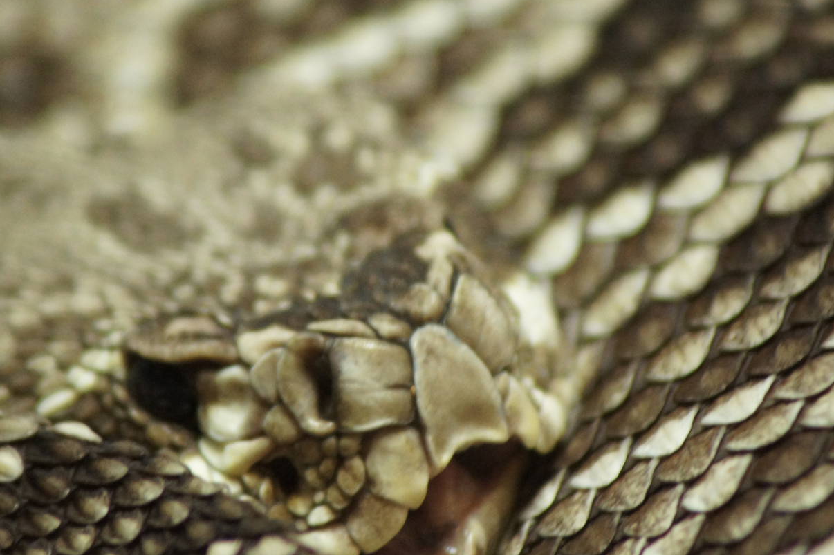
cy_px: 282
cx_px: 343
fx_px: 13824
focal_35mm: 597
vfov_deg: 2.3
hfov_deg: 3.5
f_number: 5.6
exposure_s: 1/50
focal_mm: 300
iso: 1600
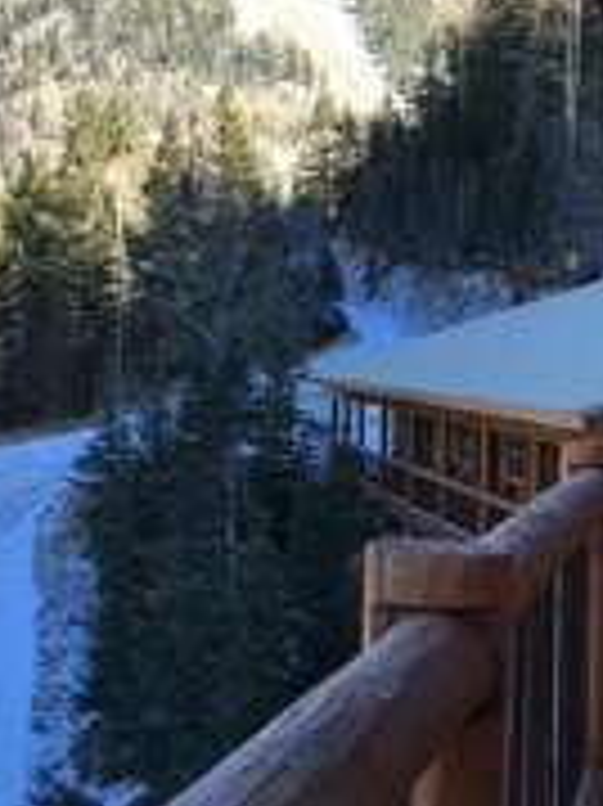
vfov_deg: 23.5
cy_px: 482
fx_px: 1930
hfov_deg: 17.6
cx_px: 464
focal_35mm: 83
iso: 25
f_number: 2.2
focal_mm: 4.15
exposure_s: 1/192
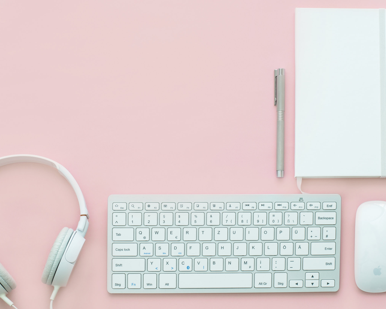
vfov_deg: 18.1
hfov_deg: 22.5
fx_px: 971
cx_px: 179
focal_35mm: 85
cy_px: 154
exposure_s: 4
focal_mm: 50
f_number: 9
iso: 100
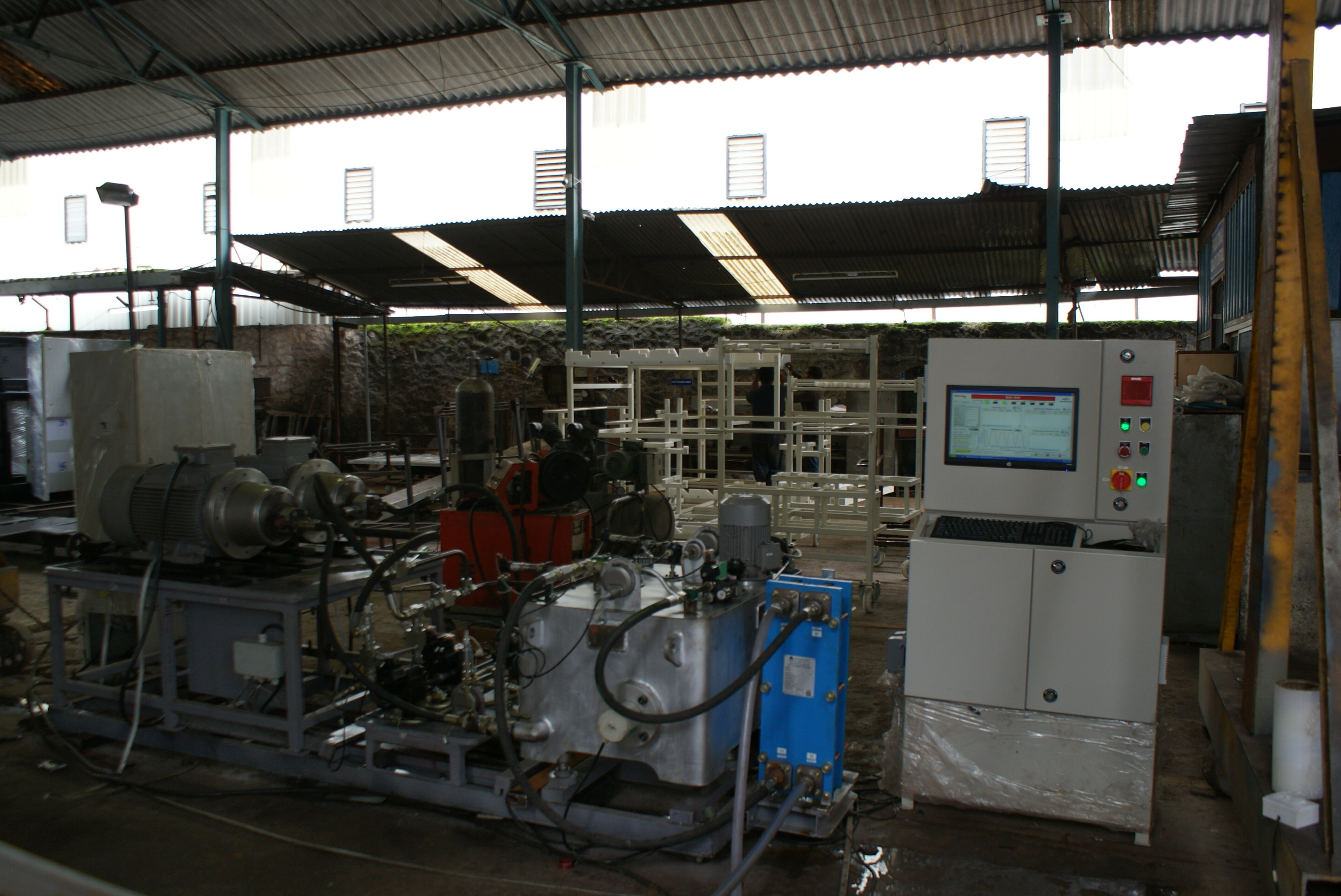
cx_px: 670
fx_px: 1118
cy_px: 448
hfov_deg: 61.9
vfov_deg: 43.7
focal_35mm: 30
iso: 100
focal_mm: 20
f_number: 4
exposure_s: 1/40
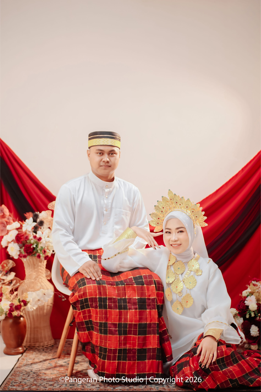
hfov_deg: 27.0
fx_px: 543
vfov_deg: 39.6
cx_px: 130
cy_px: 196
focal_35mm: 50
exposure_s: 1/160
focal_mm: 50
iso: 800
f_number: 2.8
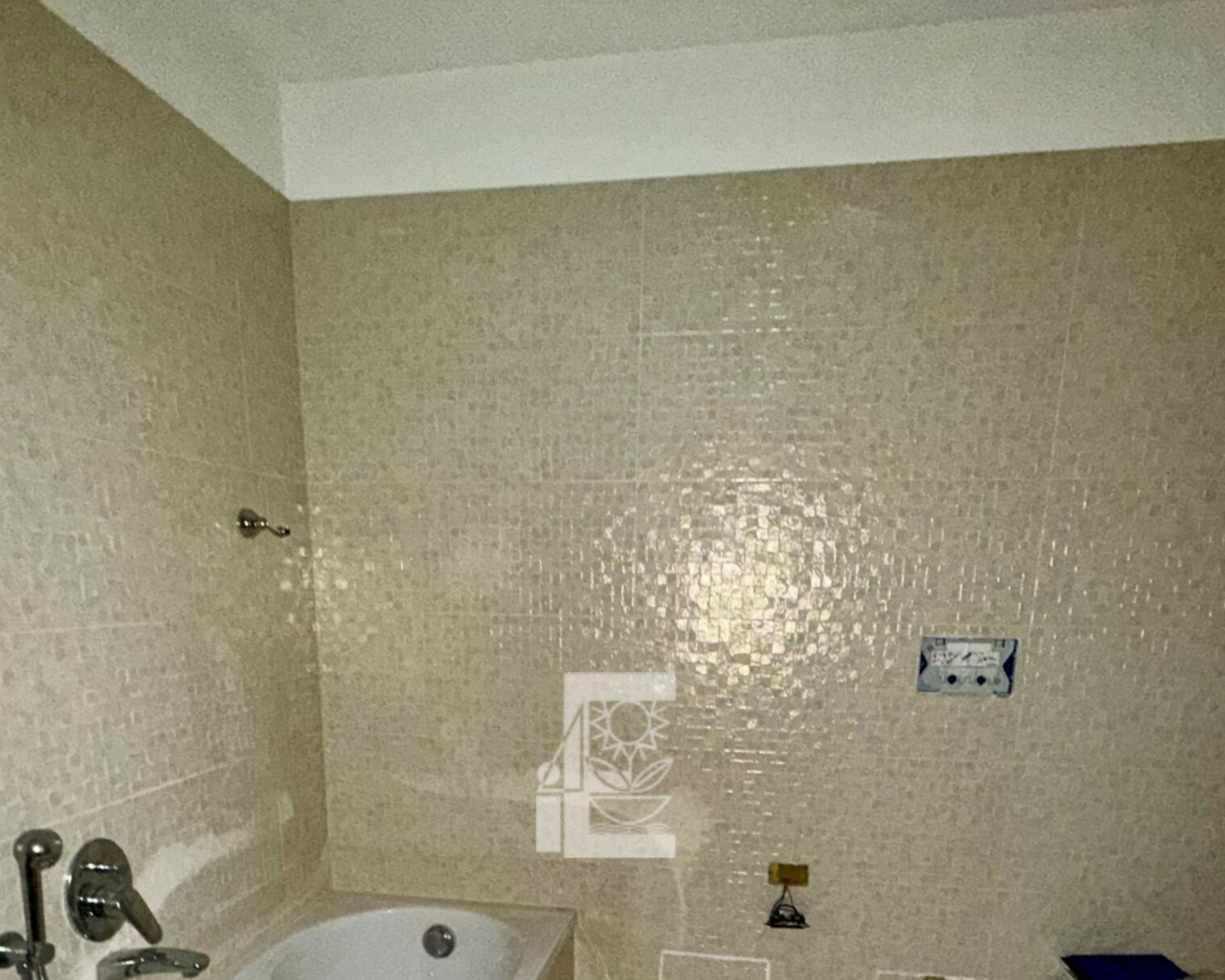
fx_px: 834
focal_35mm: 23
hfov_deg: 72.6
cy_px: 765
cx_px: 606
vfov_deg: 57.0
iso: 160
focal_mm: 2.22
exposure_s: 1/28
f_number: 2.2
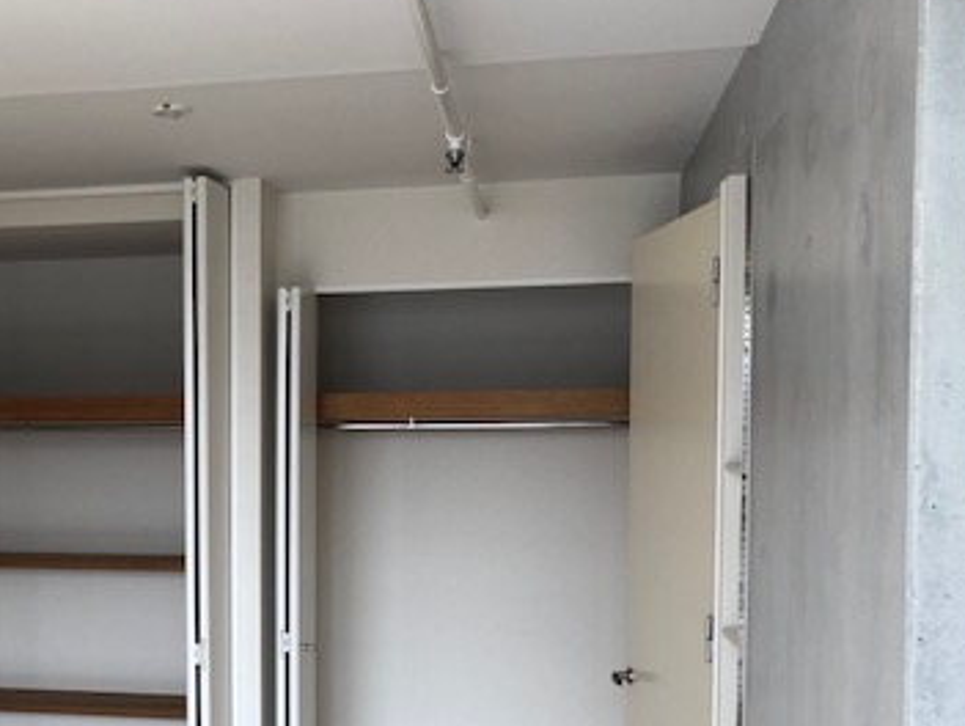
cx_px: 170
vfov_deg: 28.3
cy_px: 531
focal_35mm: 51
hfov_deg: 36.0
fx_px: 1423
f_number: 1.8
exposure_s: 1/108
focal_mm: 3.99
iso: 20
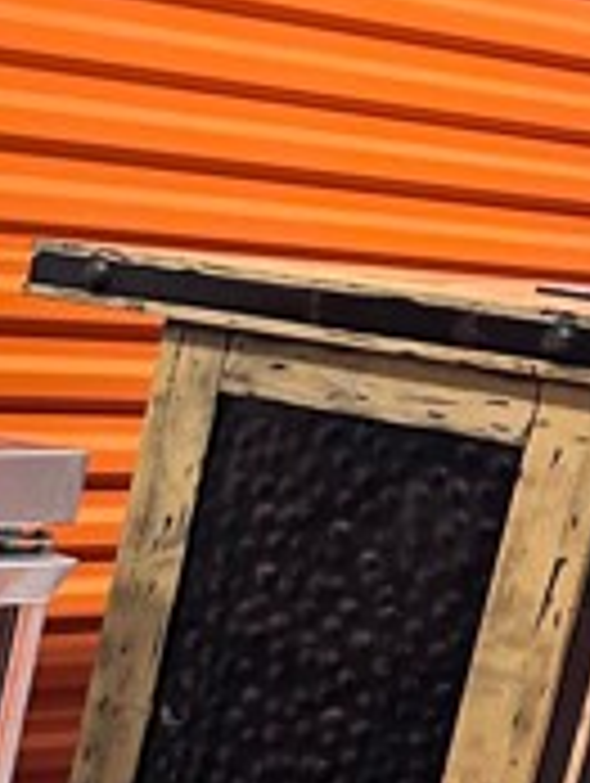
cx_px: -649
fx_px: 2539
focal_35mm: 112
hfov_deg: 11.7
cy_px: 1109
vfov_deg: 16.3
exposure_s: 1/60
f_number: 1.78
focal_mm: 6.86
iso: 400
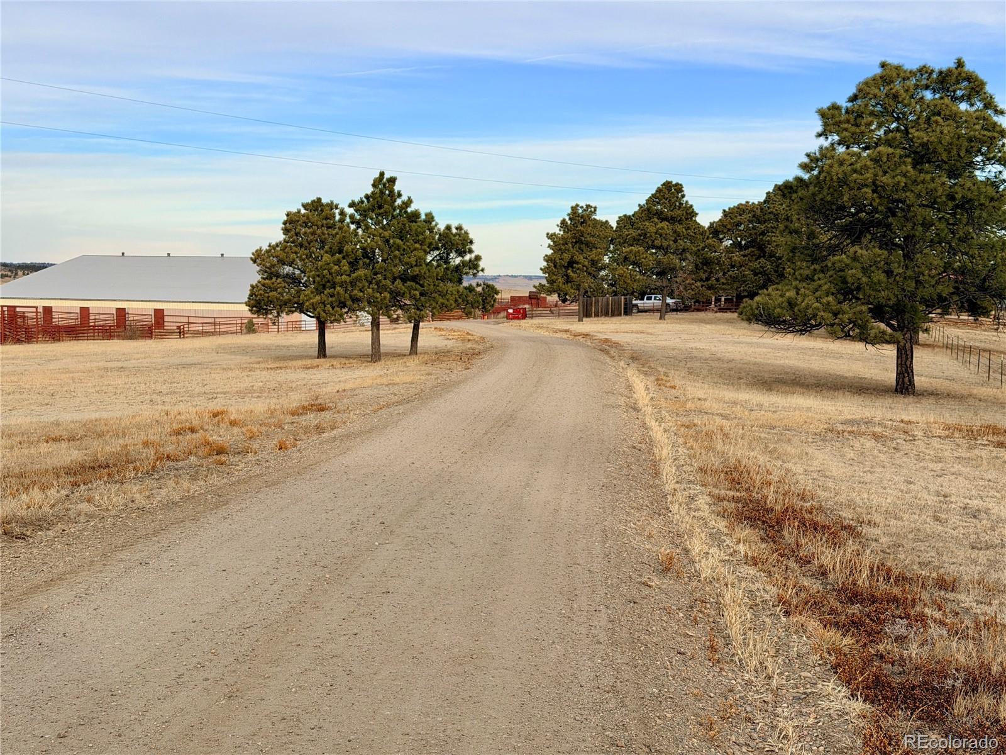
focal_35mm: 48
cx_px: 503
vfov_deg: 30.3
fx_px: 1395
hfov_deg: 39.7
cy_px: 378
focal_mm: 6.76
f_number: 1.78
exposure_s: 1/3226
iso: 64
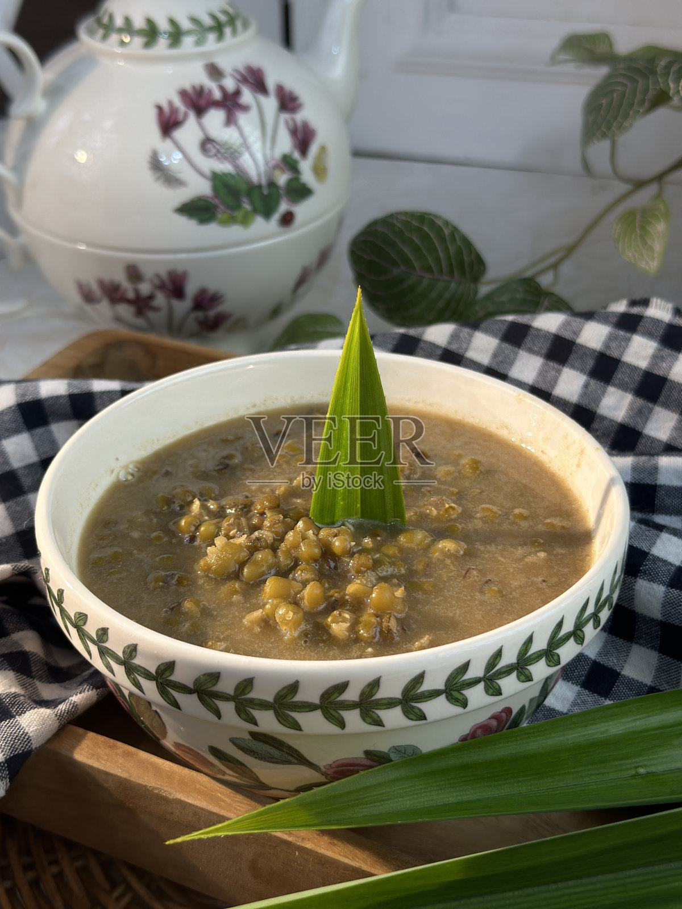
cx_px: 341
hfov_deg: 30.3
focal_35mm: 48
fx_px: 1261
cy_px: 454
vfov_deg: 39.7
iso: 80
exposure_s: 1/100
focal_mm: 6.86
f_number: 1.78
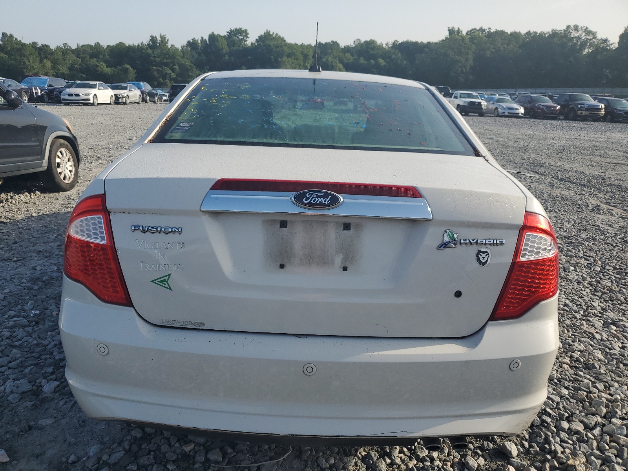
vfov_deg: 53.1
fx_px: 472
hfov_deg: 67.3
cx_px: 314
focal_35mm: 26
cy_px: 236
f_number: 1.5
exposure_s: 1/2000
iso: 50
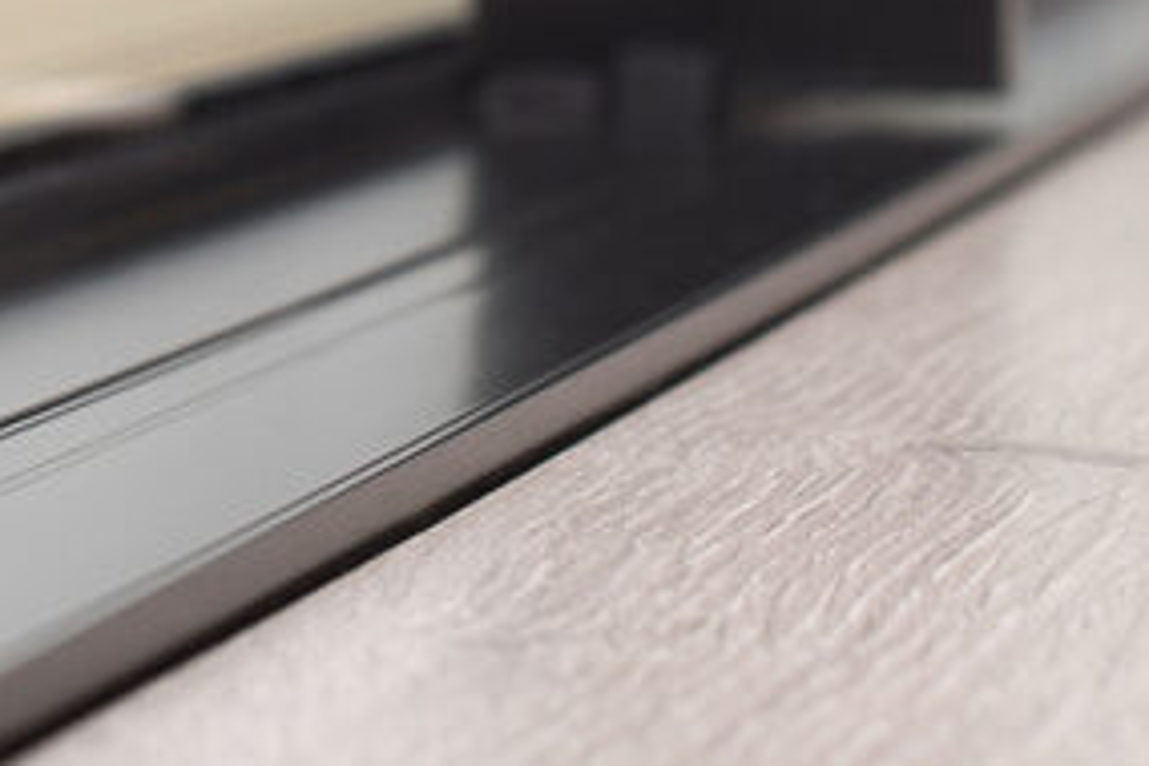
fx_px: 5745
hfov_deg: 11.4
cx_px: 415
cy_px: -347
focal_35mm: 180
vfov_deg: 7.5
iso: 100
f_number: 4
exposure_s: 1/160
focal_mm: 50
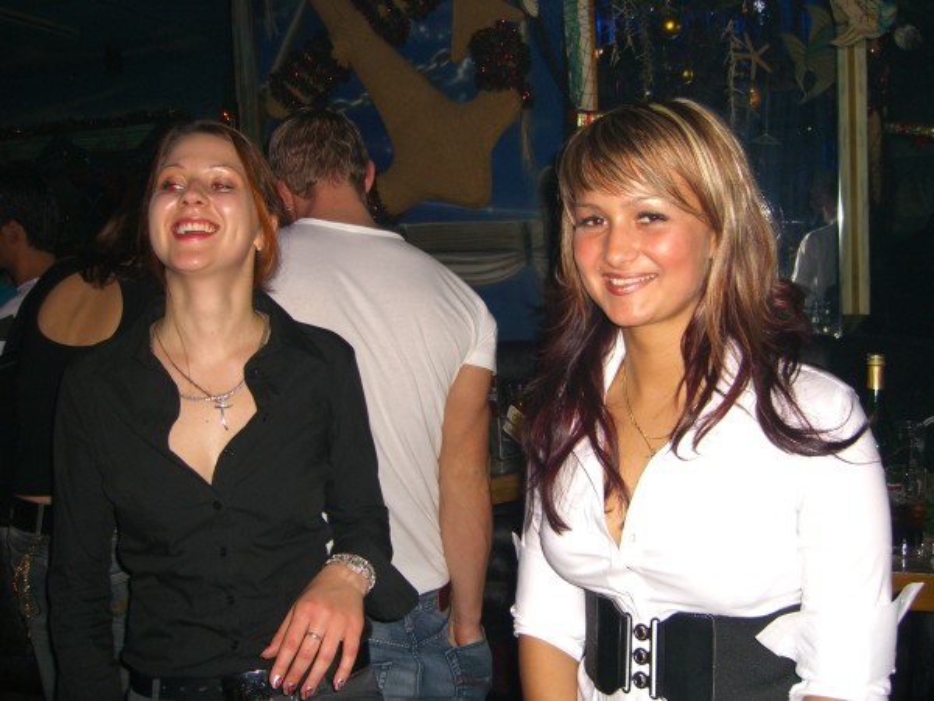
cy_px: 350
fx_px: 1025
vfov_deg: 37.7
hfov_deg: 49.0
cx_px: 467
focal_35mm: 38
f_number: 2.8
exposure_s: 1/60
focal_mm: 7.9
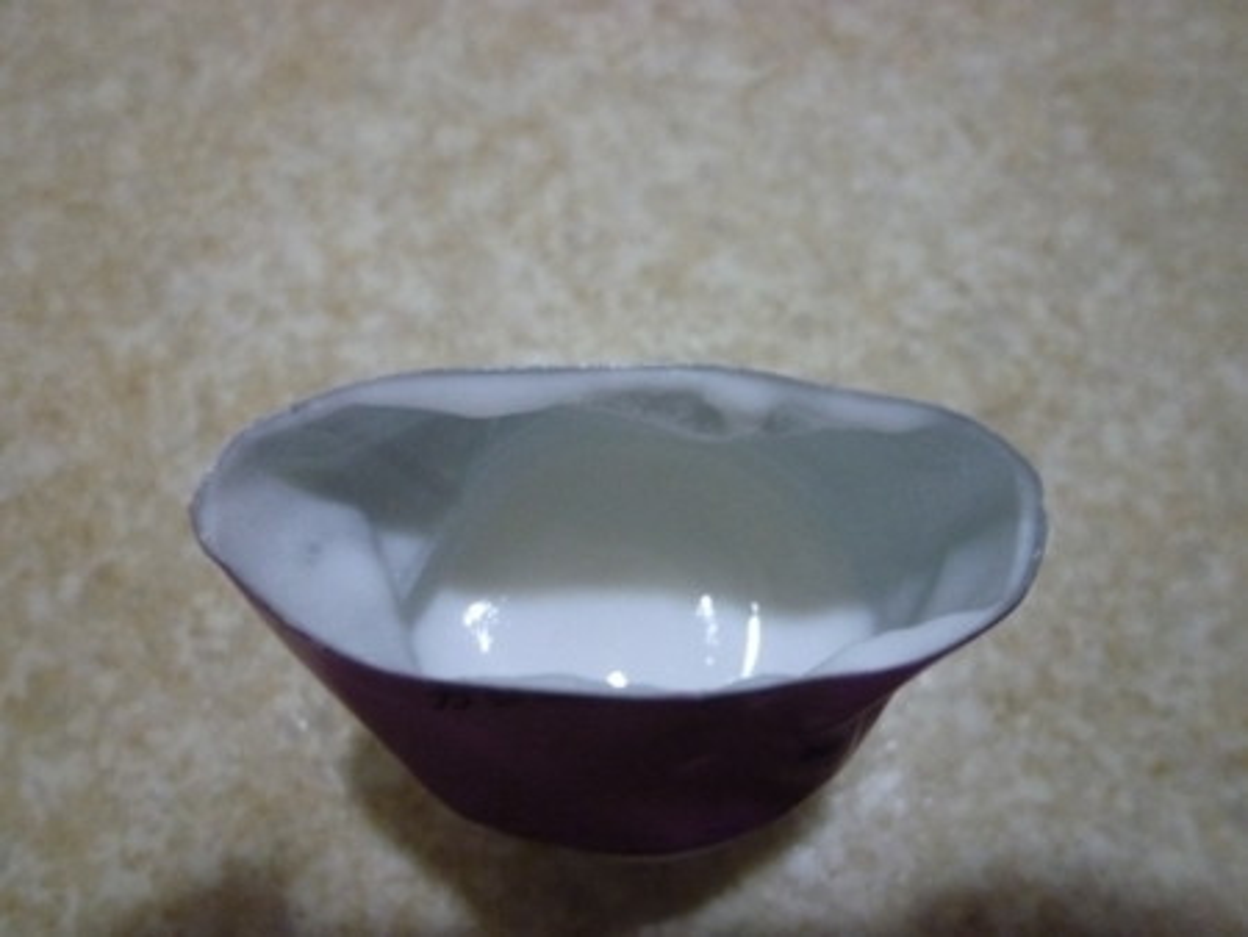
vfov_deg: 54.9
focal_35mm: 25
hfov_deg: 69.4
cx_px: 624
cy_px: 468
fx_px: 902
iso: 1000
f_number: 2.8
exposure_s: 1/15
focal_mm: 4.5
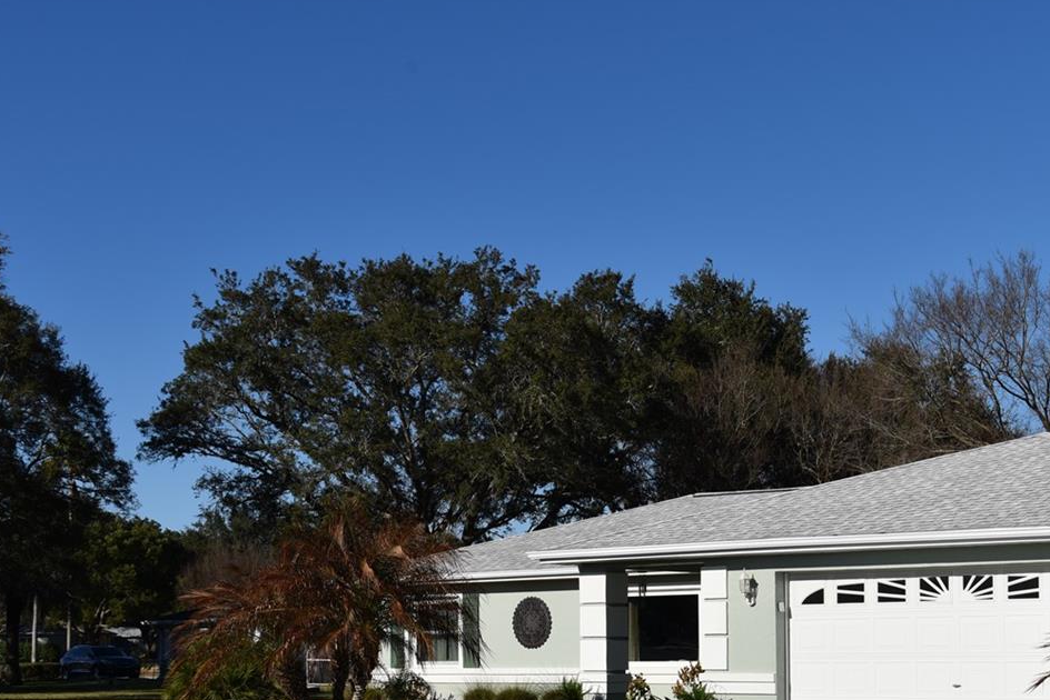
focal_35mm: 61
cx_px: 811
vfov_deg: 22.0
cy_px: 559
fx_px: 1780
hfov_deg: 32.1
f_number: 11
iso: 125
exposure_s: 1/500
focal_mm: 36
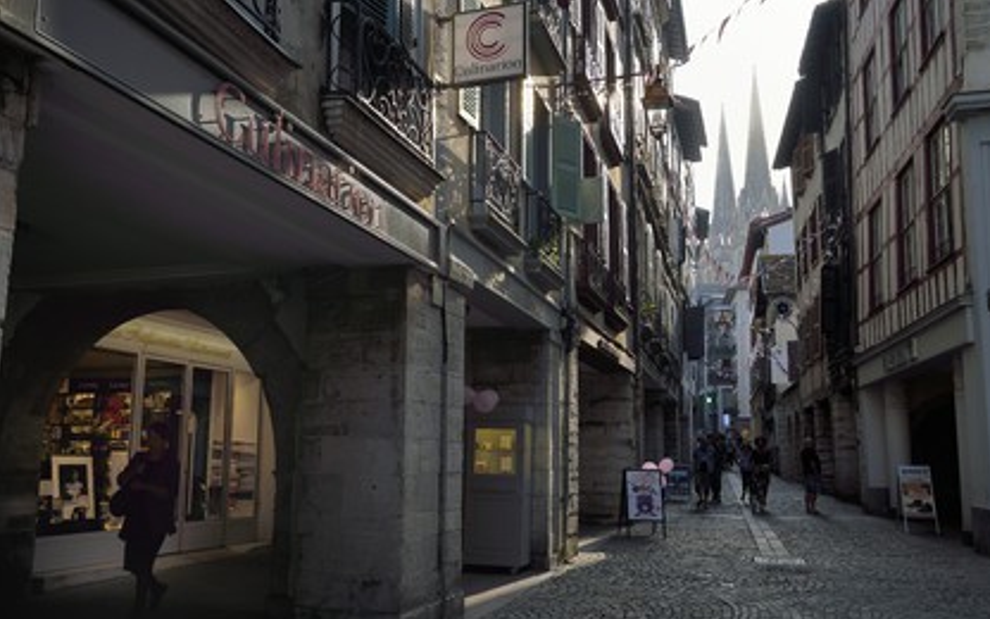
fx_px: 944
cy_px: 331
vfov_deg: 36.3
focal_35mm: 35
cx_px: 497
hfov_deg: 55.3
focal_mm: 34
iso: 200
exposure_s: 1/100
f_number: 11
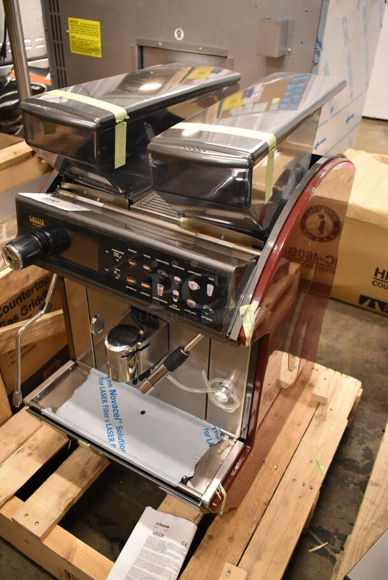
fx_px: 484
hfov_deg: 43.7
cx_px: 194
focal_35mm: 30
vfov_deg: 61.9
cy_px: 290
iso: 4500
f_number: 3.8
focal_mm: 20
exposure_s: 1/125
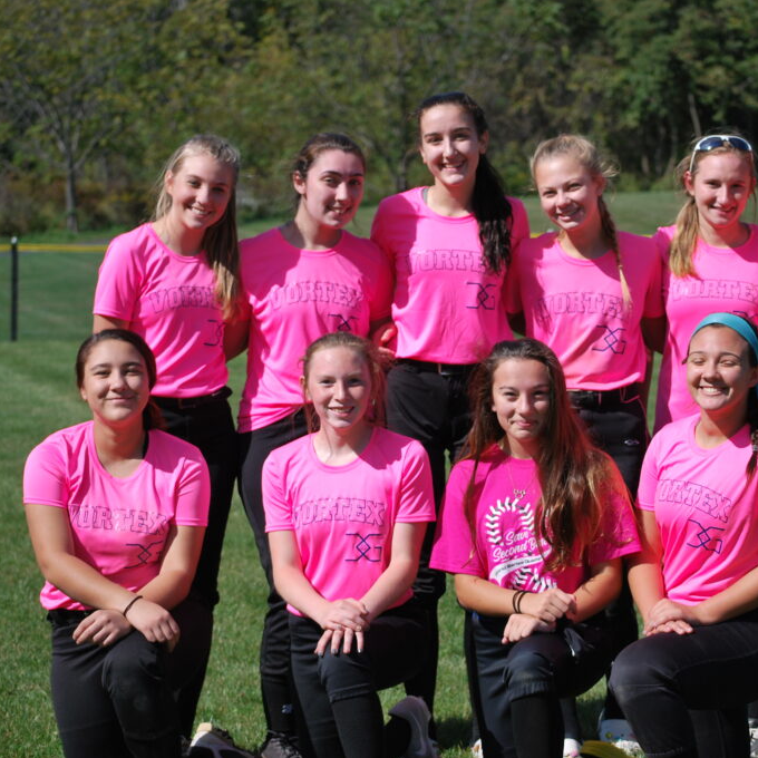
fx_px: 2617
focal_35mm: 106
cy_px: 380
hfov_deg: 16.5
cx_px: 441
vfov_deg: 16.5
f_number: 4
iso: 100
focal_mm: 55
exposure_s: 1/1000
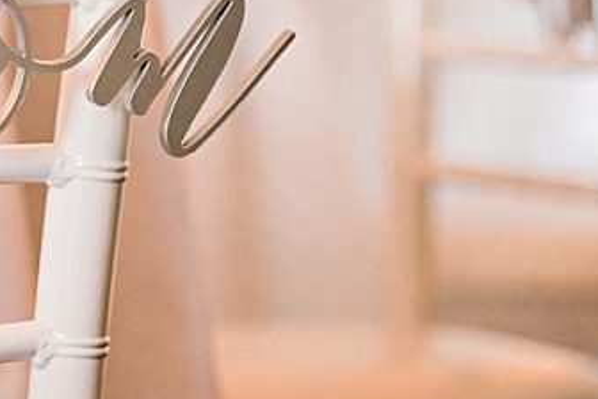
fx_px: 5116
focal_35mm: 308
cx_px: -164
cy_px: -51
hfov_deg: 6.6
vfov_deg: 4.5
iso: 800
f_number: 2.8
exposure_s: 1/60
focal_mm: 110
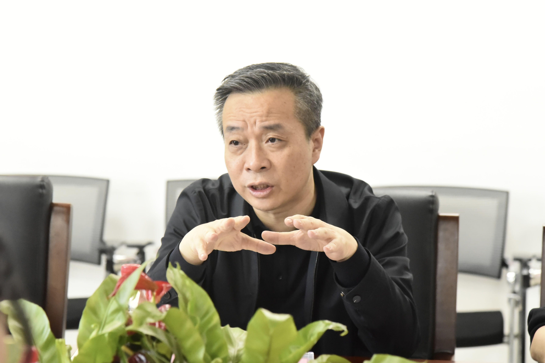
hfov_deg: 19.5
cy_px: 182
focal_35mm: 105
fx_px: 1589
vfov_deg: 13.0
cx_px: 272
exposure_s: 1/250
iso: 9000
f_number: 5.6
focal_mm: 105
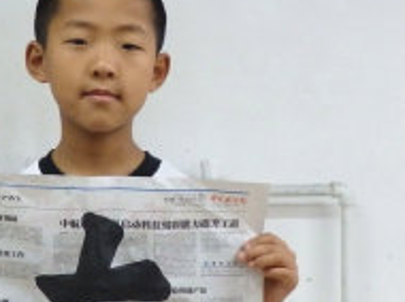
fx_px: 1355
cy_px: 171
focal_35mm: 116
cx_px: 122
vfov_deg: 12.7
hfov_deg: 16.9
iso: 800
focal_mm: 8
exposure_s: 1/80
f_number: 3.8
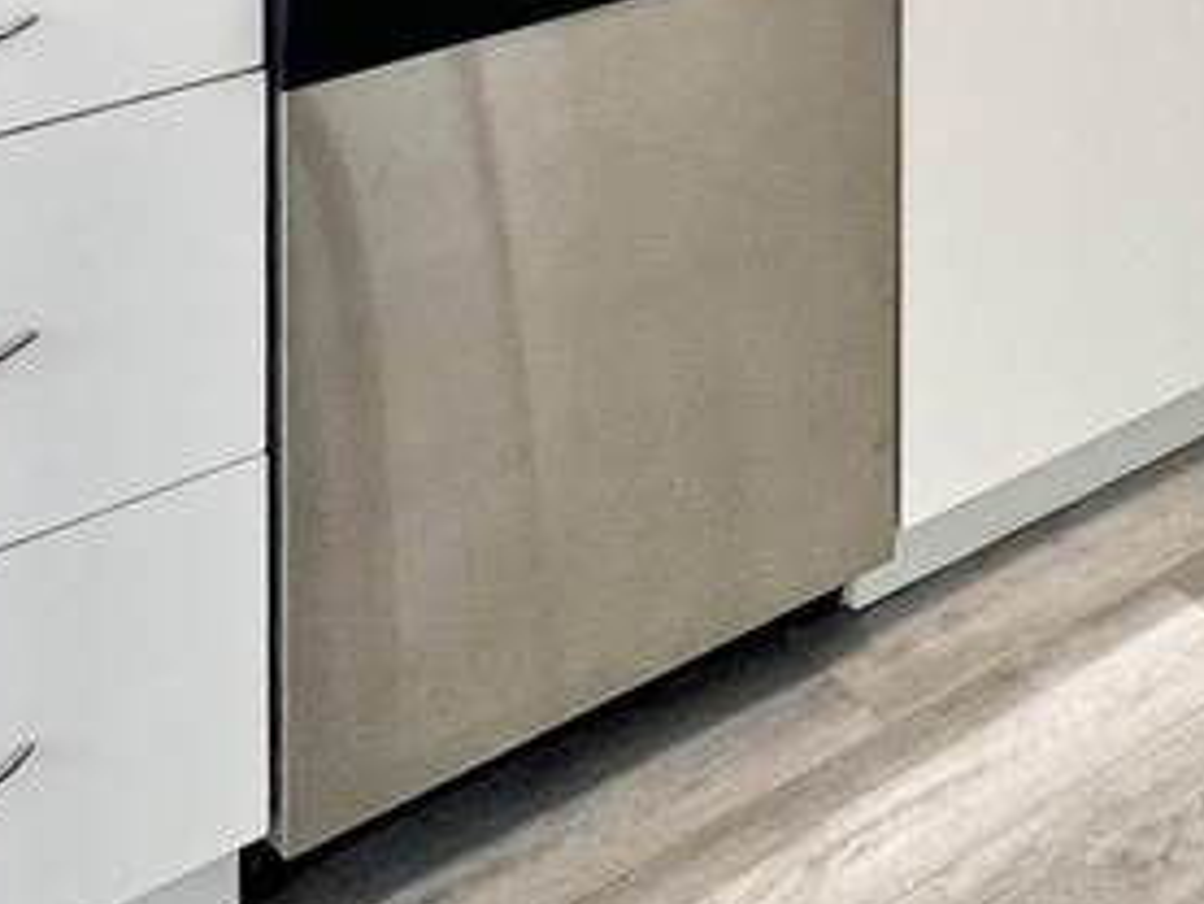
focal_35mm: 60
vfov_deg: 18.2
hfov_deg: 30.1
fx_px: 2088
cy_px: -808
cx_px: 1191
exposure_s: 1/120
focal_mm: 1.57
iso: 100
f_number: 1.8
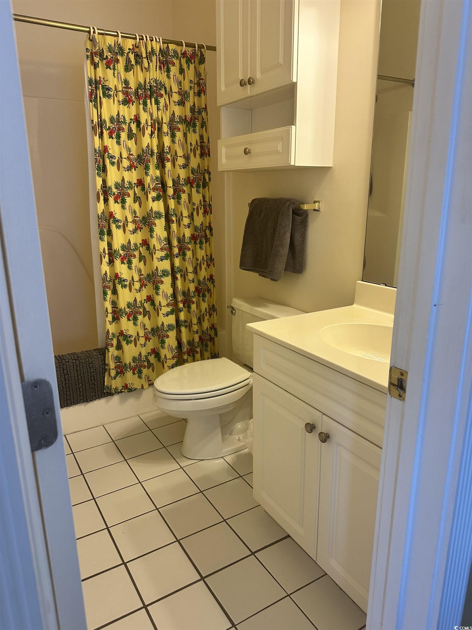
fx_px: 436
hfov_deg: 56.8
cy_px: 315
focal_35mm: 24
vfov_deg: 71.6
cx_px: 236
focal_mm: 6.86
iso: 160
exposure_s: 1/60
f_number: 1.78
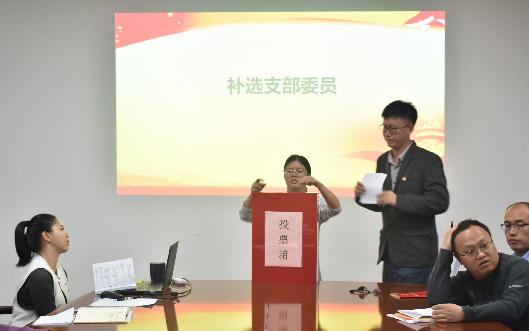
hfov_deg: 34.5
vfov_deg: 22.0
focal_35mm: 59
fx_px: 851
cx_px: 264
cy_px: 176
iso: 720
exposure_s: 1/30
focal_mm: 38
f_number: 4.8
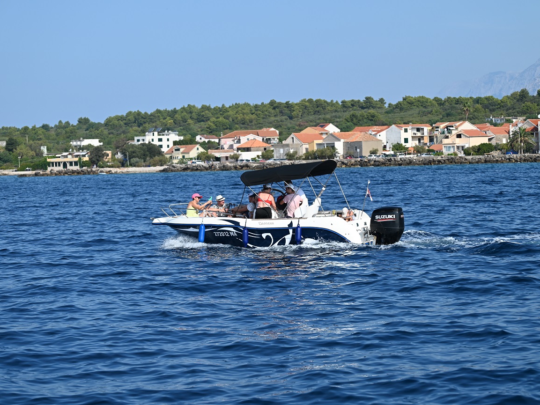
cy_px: 202
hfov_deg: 19.1
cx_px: 274
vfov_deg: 14.4
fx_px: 1607
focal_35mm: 103
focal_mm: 95
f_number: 6.3
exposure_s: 1/640
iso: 100
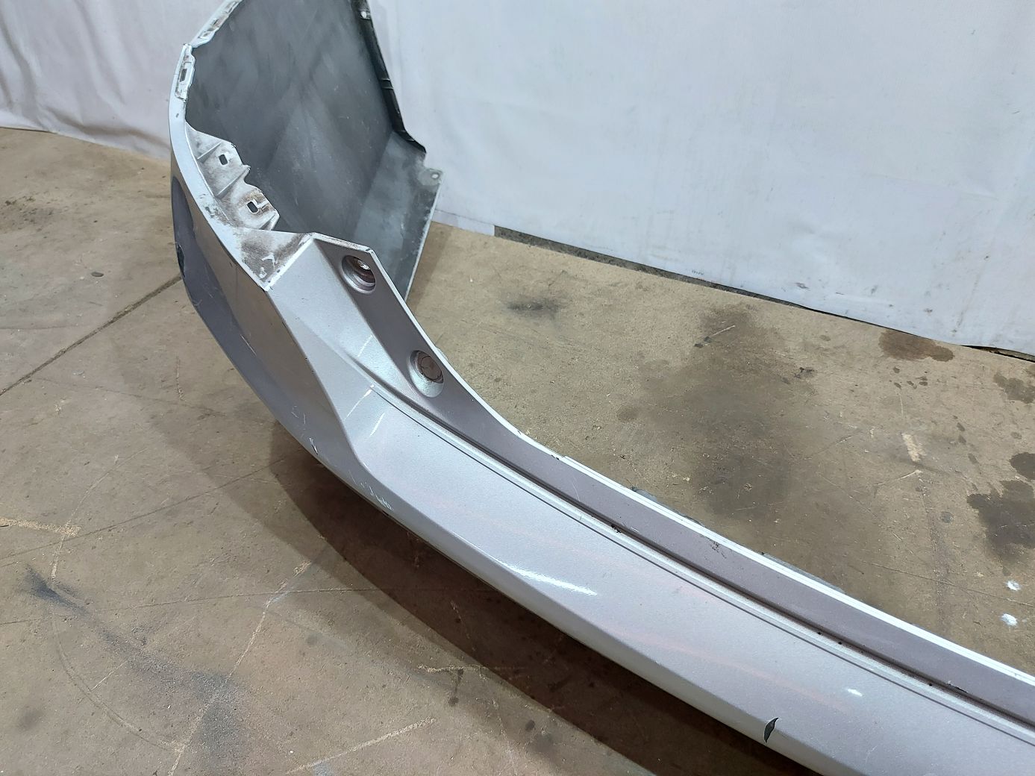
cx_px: 518
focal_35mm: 24
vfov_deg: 56.8
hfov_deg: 71.6
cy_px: 388
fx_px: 718
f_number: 1.8
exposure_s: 1/50
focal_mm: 5.23
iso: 250
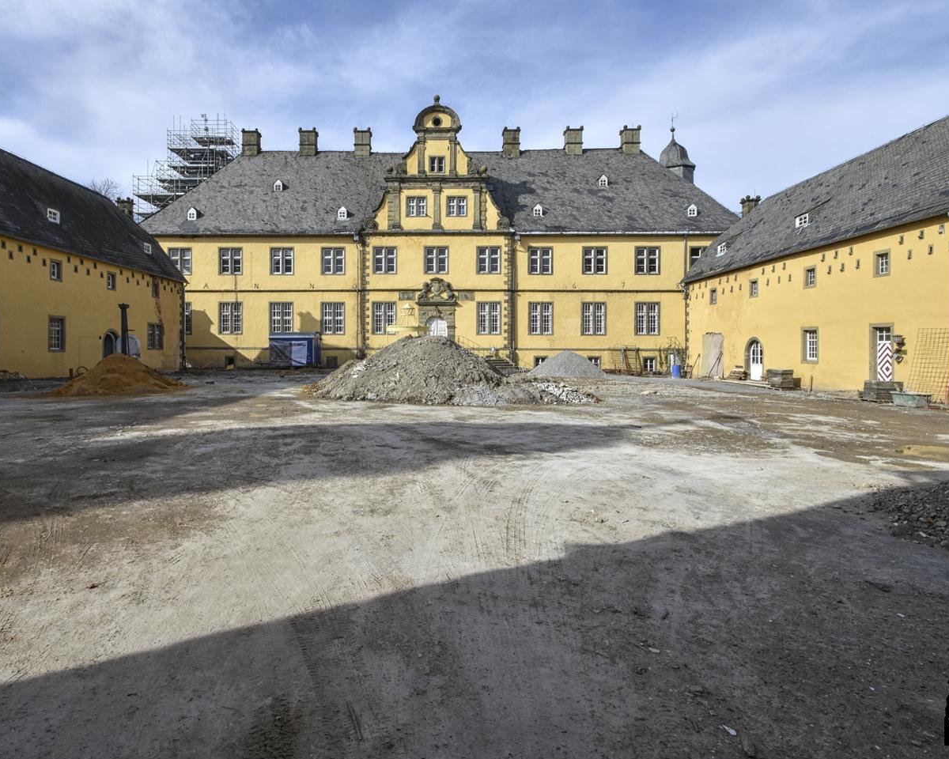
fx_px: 534
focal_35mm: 19
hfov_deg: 83.1
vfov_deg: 70.6
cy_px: 338
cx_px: 434
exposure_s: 1/125
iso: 200
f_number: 16
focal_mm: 10
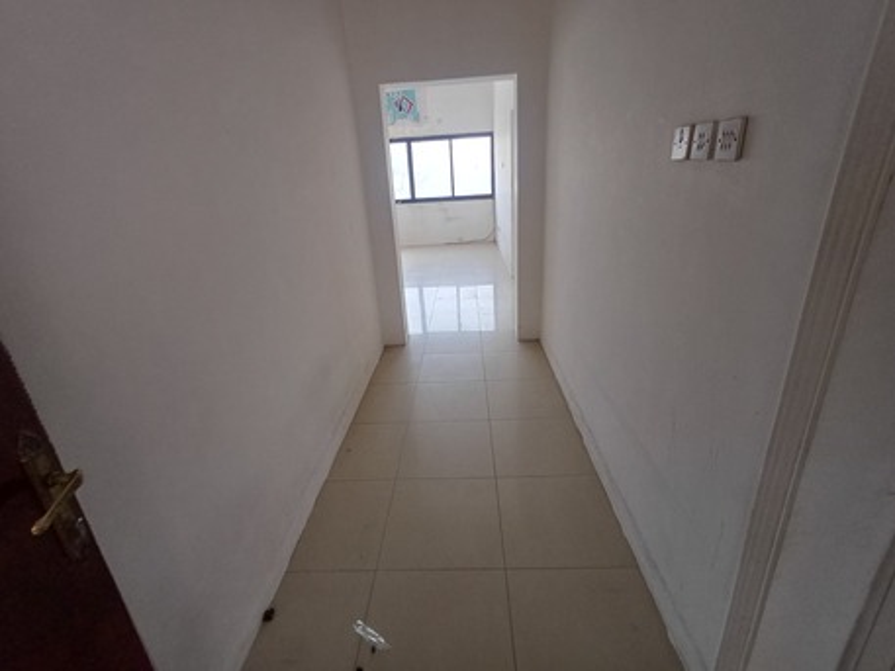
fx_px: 414
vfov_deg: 78.1
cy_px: 336
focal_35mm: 16
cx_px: 448
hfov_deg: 94.5
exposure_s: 1/50
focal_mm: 1.64
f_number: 2.2
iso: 125
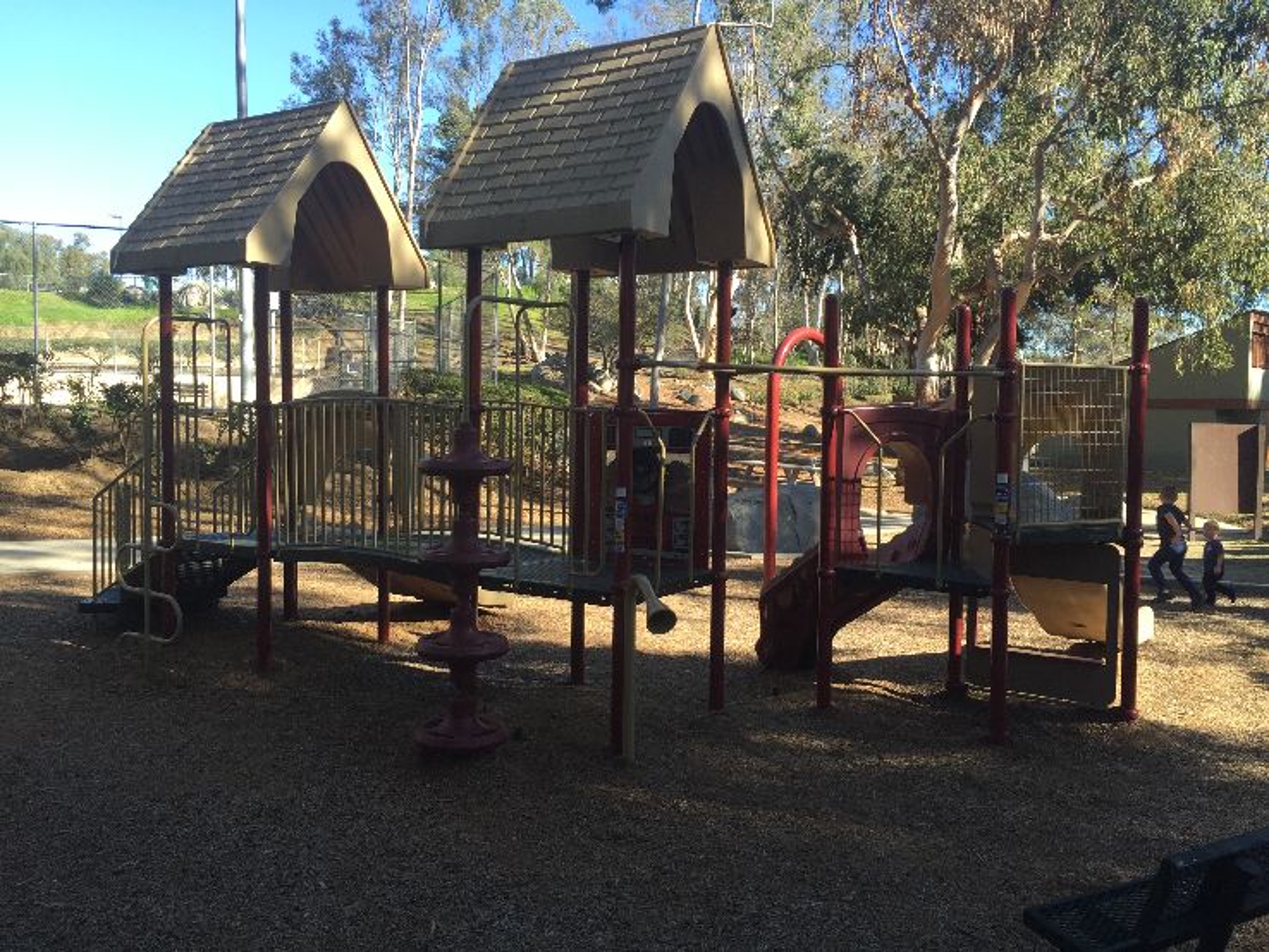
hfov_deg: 61.6
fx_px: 1063
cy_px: 476
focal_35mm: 29
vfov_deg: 48.3
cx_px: 634
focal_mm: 4.15
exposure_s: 1/408
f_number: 2.2
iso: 32
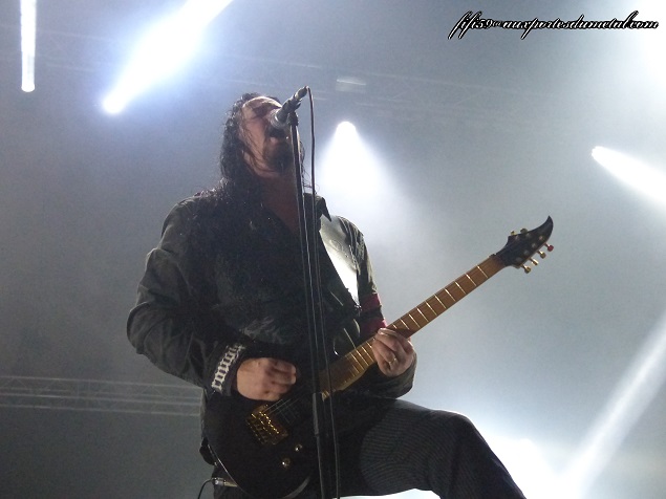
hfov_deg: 31.7
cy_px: 250
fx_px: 1173
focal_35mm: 61
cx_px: 333
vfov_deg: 24.0
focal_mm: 10.9
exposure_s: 1/125
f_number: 2.8
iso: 1600
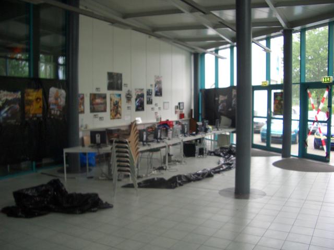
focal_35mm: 35
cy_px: 125
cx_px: 167
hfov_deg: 52.6
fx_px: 338
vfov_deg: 40.7
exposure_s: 1/125
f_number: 2.6
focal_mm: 5.8
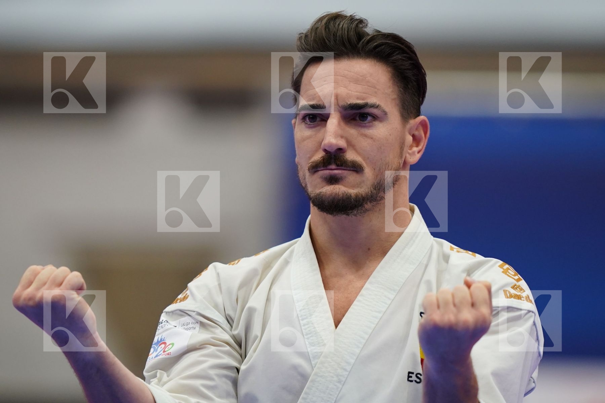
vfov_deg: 2.3
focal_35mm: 600
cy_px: 202
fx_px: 10083
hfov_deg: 3.4
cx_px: 302
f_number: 2.8
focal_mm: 400
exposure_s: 1/400
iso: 1250
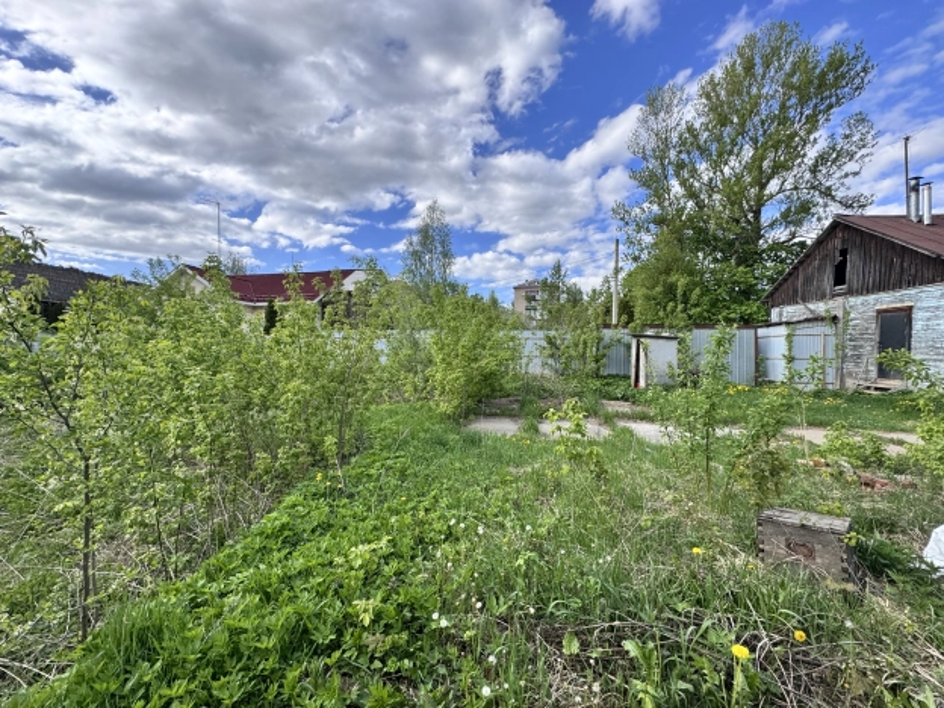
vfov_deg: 85.7
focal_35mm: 14
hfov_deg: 102.1
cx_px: 472
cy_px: 354
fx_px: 382
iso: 40
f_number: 2.2
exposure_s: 1/868
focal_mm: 2.22
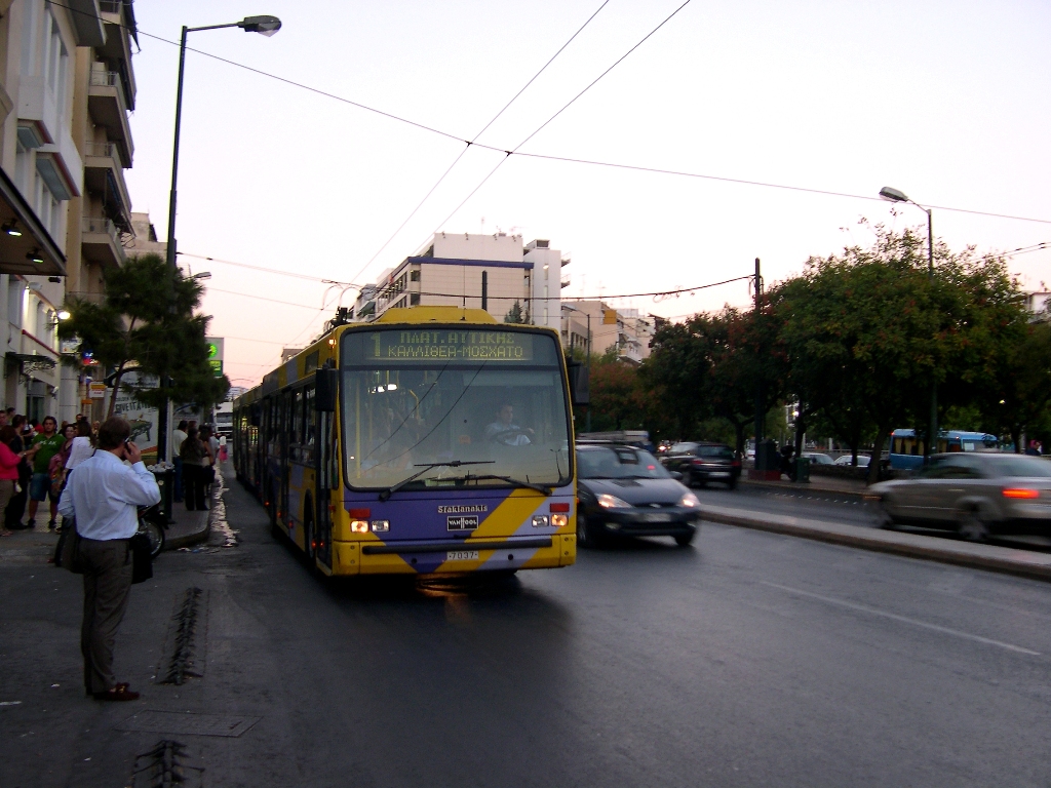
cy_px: 394
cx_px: 526
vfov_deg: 37.7
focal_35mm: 38
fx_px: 1154
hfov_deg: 49.0
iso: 100
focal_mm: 8
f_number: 2.8
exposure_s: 1/27.6
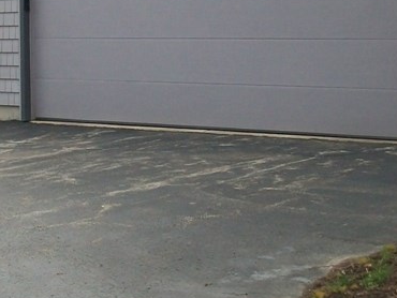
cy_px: 35
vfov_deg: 15.6
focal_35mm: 94
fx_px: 1079
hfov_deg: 20.6
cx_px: 68
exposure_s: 1/640
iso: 80
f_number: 2.8
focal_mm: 5.7
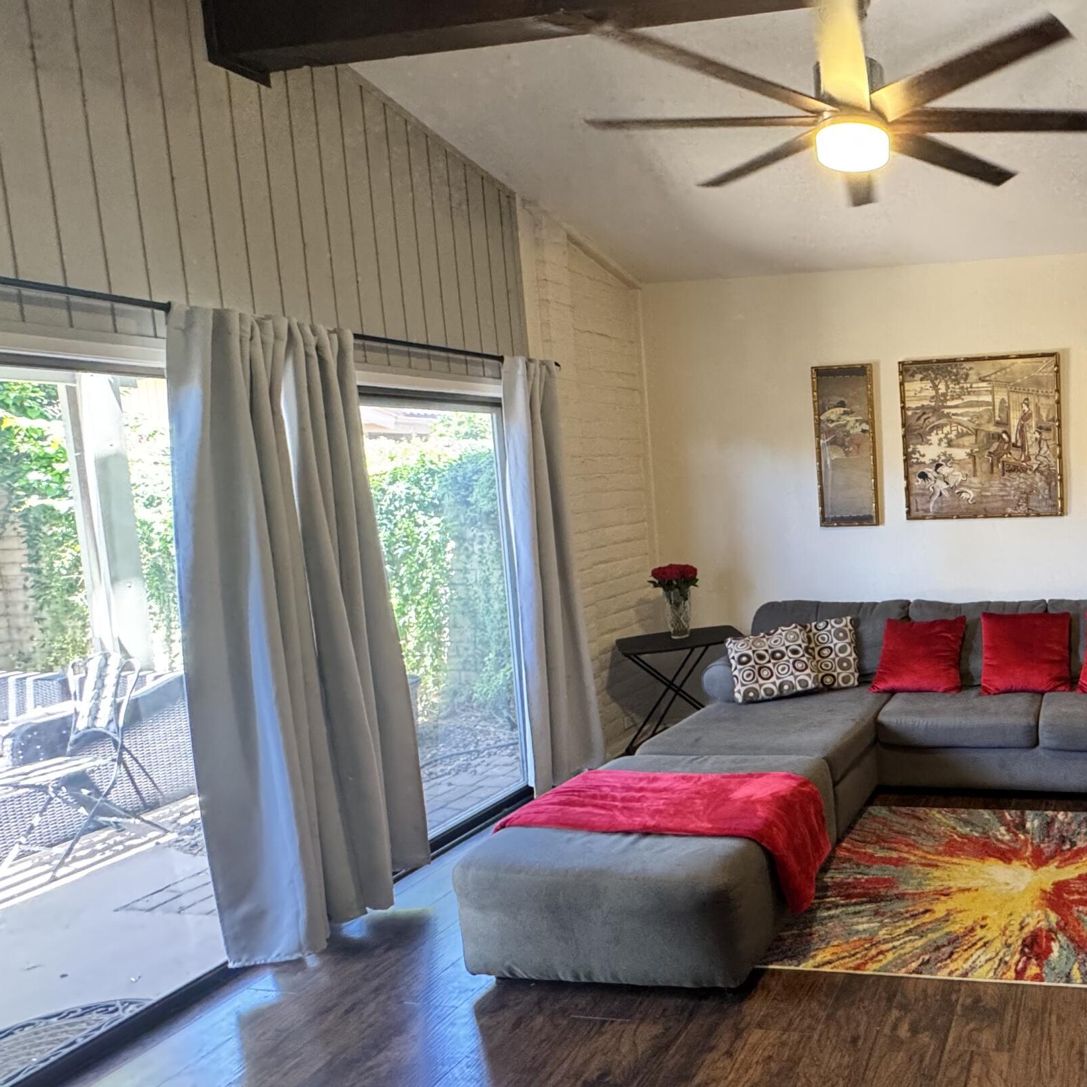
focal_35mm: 23
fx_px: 817
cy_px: 537
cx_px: 985
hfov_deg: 57.5
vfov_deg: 67.3
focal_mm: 2.22
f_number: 2.2
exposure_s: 1/60
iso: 320
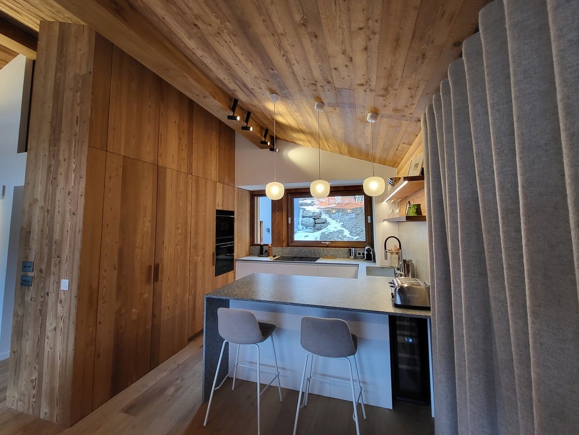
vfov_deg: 85.6
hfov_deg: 102.0
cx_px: 282
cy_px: 203
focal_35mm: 14
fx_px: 234
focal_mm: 1.74
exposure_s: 1/50
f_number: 2.2
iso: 200
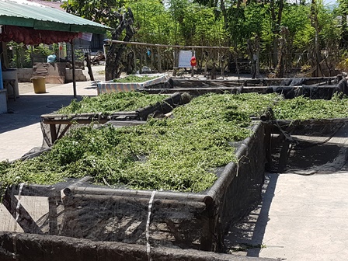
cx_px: 174
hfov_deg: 67.3
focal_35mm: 26
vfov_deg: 53.1
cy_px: 130
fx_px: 261
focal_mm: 4.2
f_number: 1.7
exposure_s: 1/1388
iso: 40
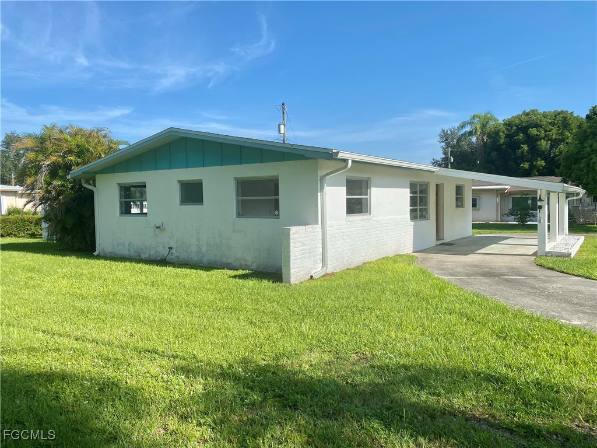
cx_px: 298
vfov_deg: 53.1
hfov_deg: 67.3
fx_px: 448
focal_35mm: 26
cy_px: 224
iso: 32
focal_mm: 4.25
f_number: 1.8
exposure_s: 1/2625
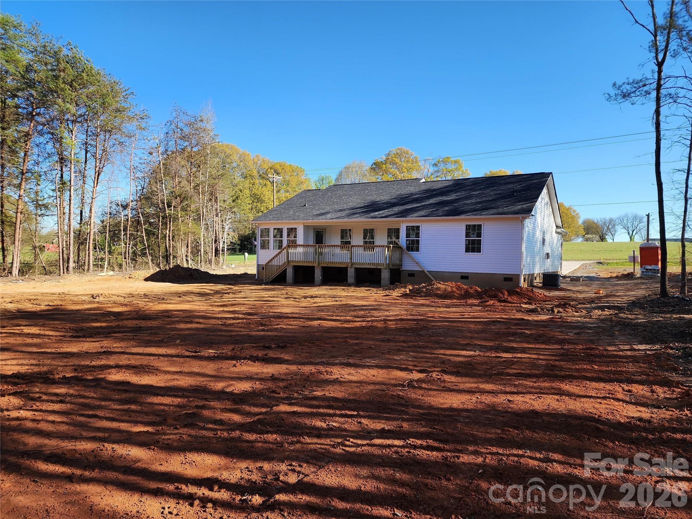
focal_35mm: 23
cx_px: 346
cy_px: 260
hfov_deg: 73.9
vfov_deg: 58.9
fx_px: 460
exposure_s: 1/410
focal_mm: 6.4
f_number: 1.8
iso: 12
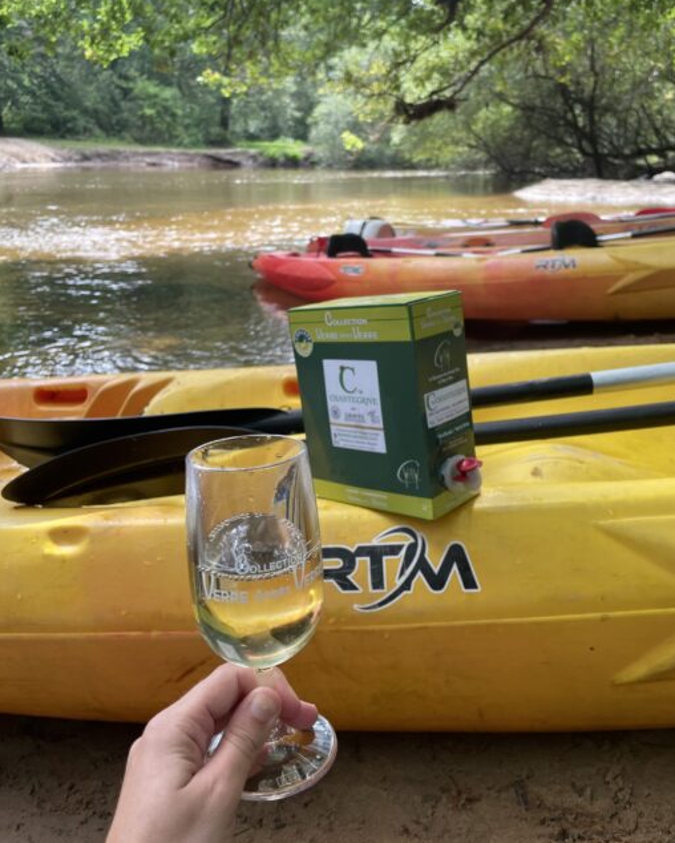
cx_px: 346
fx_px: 699
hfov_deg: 51.6
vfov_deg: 62.1
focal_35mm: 28
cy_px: 388
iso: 32
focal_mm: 4.2
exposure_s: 1/250
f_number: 1.6
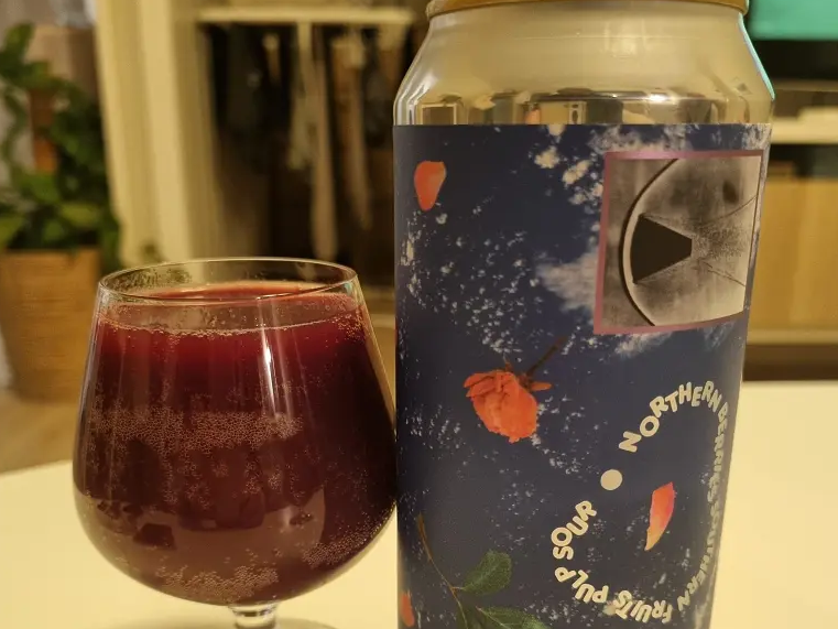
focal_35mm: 35
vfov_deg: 40.0
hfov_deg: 52.6
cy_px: 437
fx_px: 847
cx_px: 417
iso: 500
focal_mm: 5.4
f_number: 1.8
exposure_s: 1/8
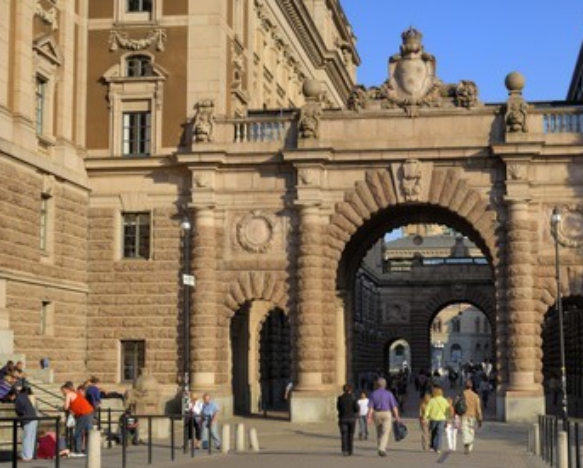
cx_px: 348
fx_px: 1192
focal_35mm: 69
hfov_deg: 27.4
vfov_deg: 22.2
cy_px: 237
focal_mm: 40
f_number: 13
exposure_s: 1/125
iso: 100
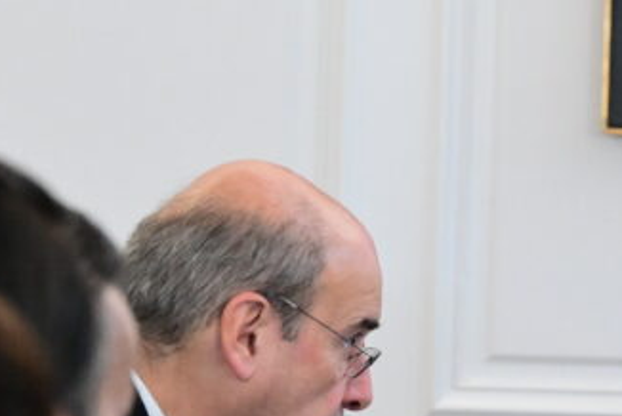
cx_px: 1122
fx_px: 9857
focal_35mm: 570
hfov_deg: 3.6
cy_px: 302
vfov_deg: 2.4
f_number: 6.3
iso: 8000
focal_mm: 155
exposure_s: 1/400
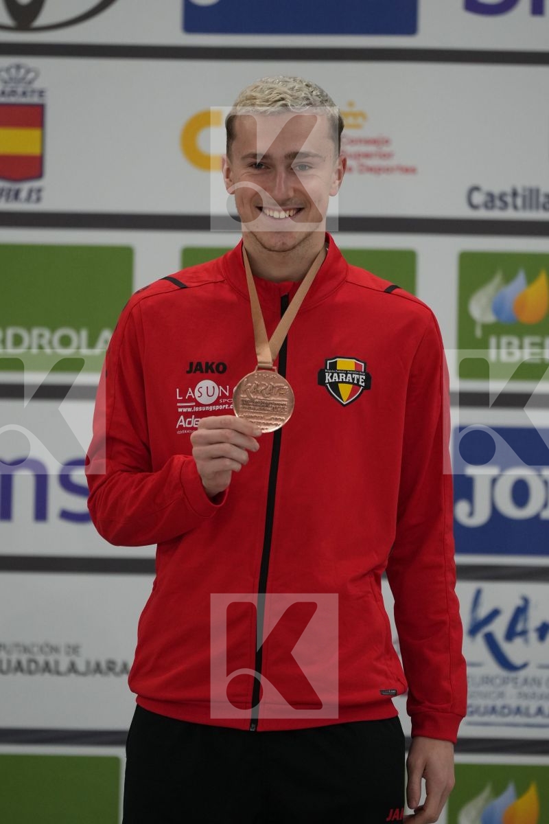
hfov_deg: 4.6
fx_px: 6862
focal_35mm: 300
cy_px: 412
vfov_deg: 6.9
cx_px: 274
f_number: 2.8
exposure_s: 1/500
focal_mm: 200
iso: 1600
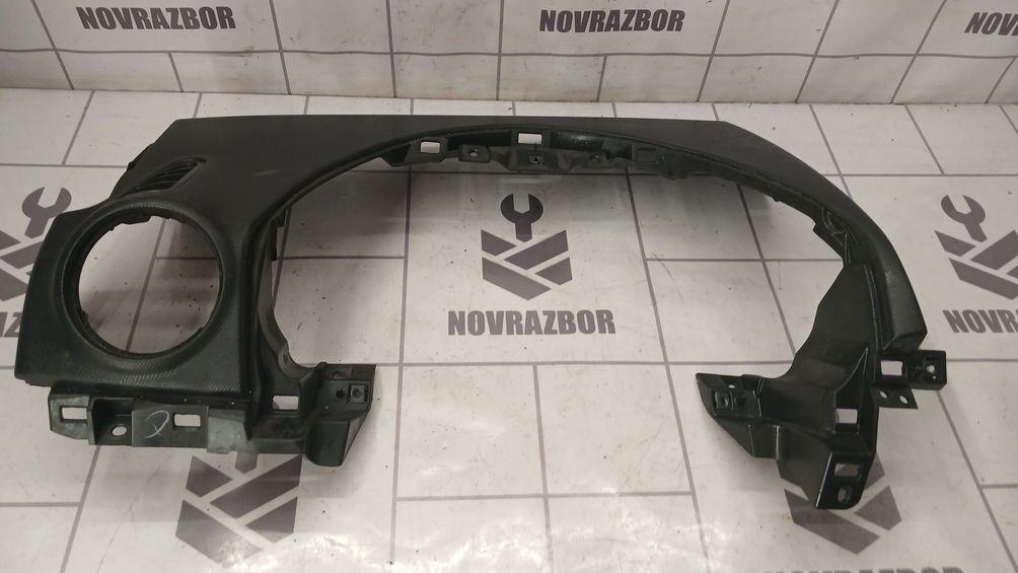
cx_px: 503
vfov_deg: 38.9
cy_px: 250
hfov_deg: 64.3
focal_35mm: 30
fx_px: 810
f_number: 1.8
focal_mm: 4
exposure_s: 1/50
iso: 100
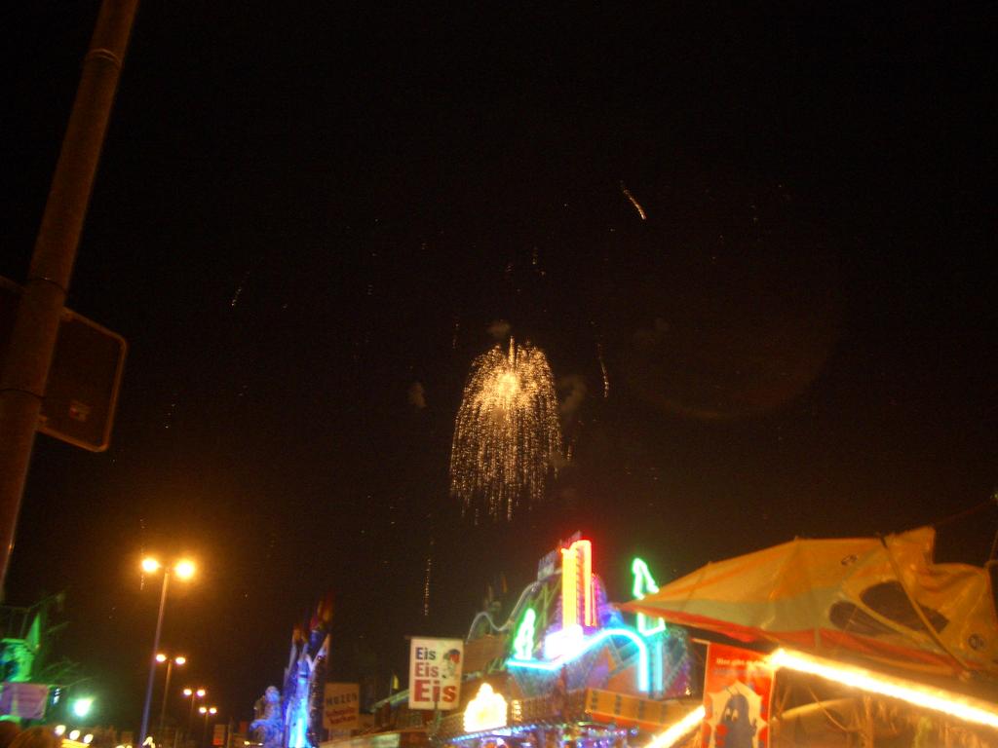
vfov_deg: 40.7
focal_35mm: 35
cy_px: 374
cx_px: 499
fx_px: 1009
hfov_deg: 52.6
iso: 100
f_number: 2.6
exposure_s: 1/8
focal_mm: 5.8
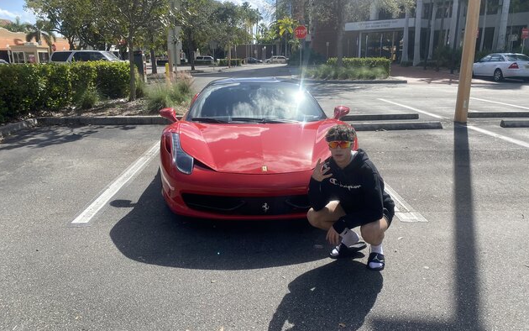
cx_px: 264
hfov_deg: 66.5
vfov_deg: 44.5
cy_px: 175
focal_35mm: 28
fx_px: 404
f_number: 1.8
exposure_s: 1/2183
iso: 32
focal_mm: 4.25
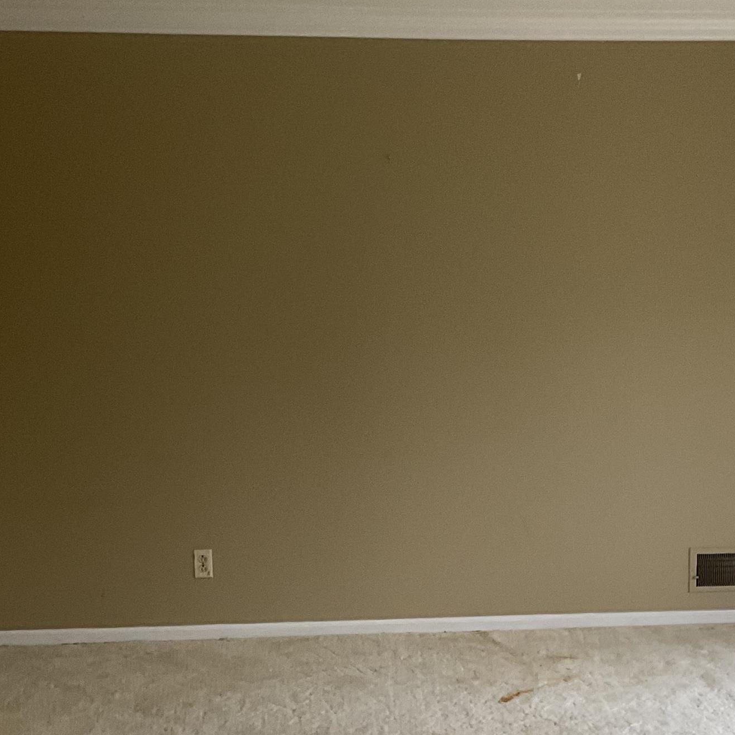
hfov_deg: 28.5
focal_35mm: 60
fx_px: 1441
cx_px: 474
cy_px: 469
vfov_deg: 28.5
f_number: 1.8
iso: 100
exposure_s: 1/60
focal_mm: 3
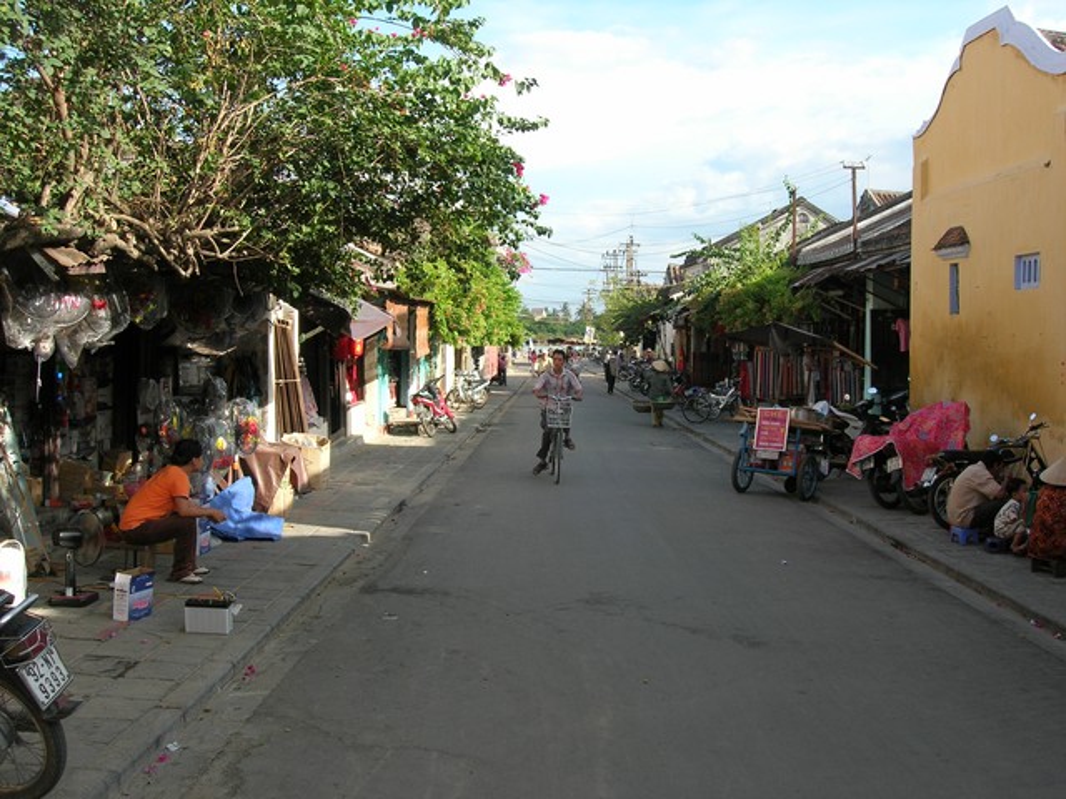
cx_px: 533
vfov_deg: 37.7
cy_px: 400
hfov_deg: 49.0
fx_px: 1170
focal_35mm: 38
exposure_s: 1/207
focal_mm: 7.8
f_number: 4.8
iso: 64
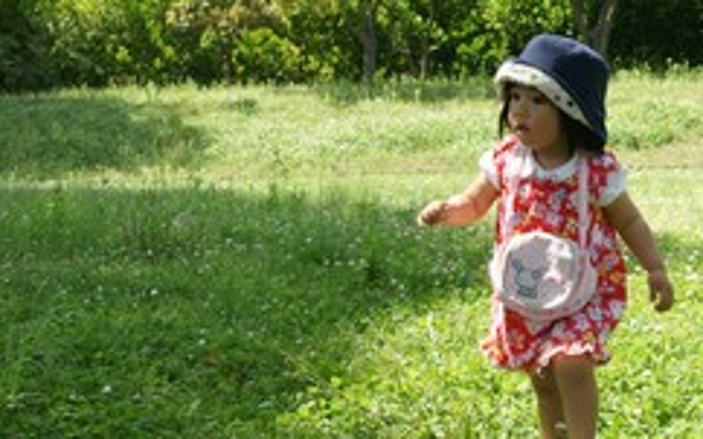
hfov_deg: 29.0
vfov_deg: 18.7
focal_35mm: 69
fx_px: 1321
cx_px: 584
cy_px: 97
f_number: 6.3
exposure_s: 1/200
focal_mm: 26
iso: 200
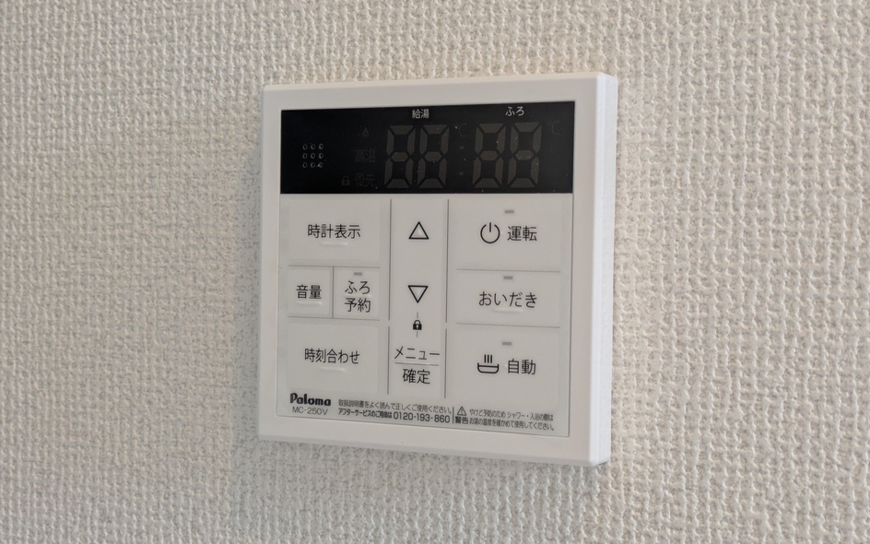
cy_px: 270
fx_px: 1304
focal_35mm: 55
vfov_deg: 23.6
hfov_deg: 36.9
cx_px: 431
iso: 188
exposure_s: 1/120
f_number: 1.89
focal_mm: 5.43
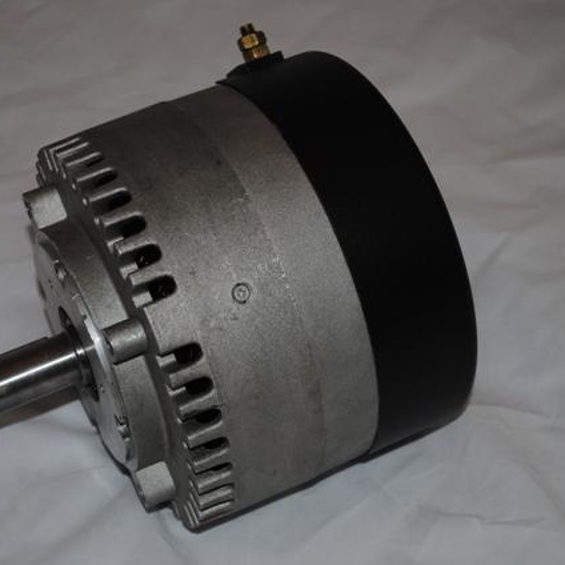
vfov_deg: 22.5
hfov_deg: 22.5
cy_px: 284
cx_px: 241
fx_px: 1422
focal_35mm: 77
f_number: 5.3
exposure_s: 1/60
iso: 200
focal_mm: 40
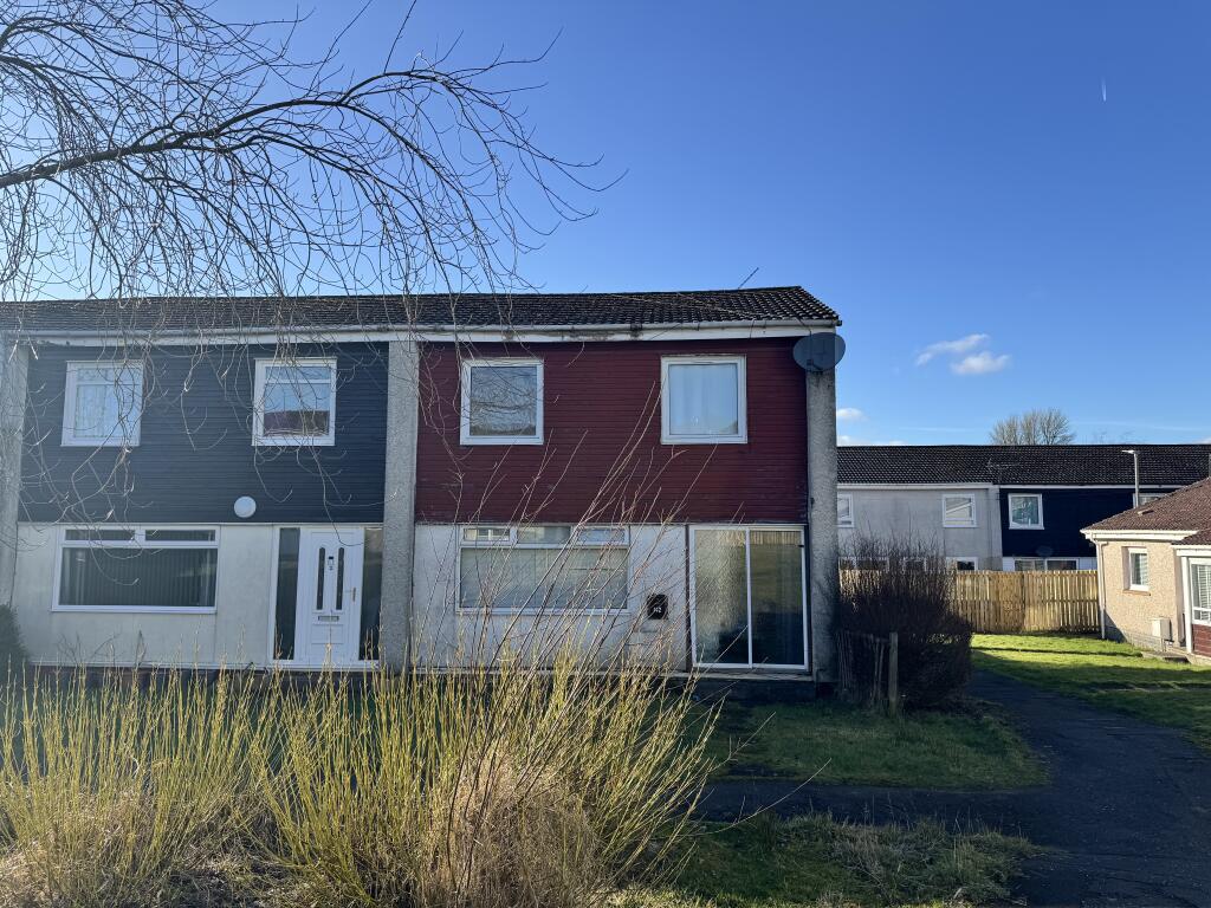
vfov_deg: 56.8
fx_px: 840
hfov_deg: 71.6
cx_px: 606
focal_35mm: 24
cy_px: 454
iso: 80
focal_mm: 6.76
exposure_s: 1/2833
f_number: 1.78
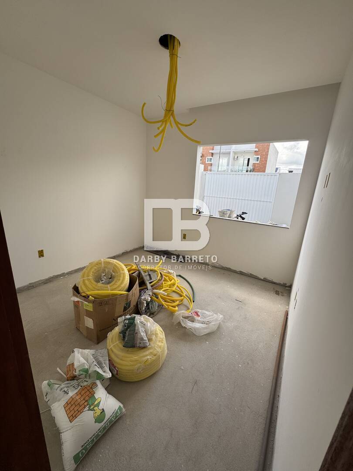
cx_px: 176
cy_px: 236
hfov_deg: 85.7
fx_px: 190
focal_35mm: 14
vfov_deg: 102.1
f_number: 2.2
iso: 40
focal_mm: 2.22
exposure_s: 1/294
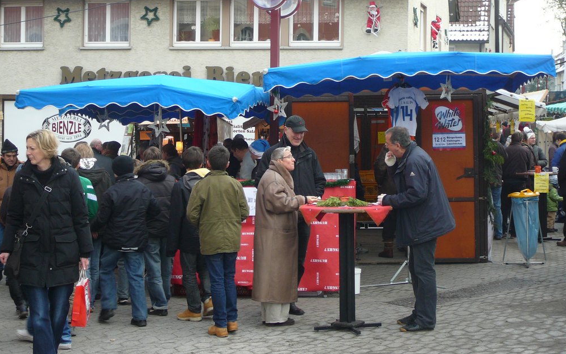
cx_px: 283
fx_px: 1003
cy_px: 170
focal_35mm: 65
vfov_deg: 20.0
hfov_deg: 31.5
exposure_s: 1/60
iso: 80
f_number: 3.6
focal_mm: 9.1
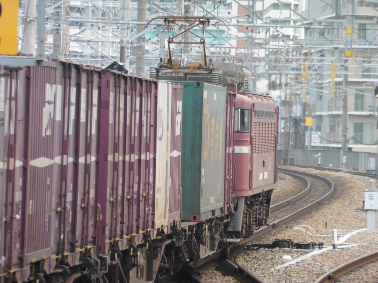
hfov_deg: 4.1
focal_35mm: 480
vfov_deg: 3.1
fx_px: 5242
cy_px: 142
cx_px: 189
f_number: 6.4
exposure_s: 1/60
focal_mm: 86
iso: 400
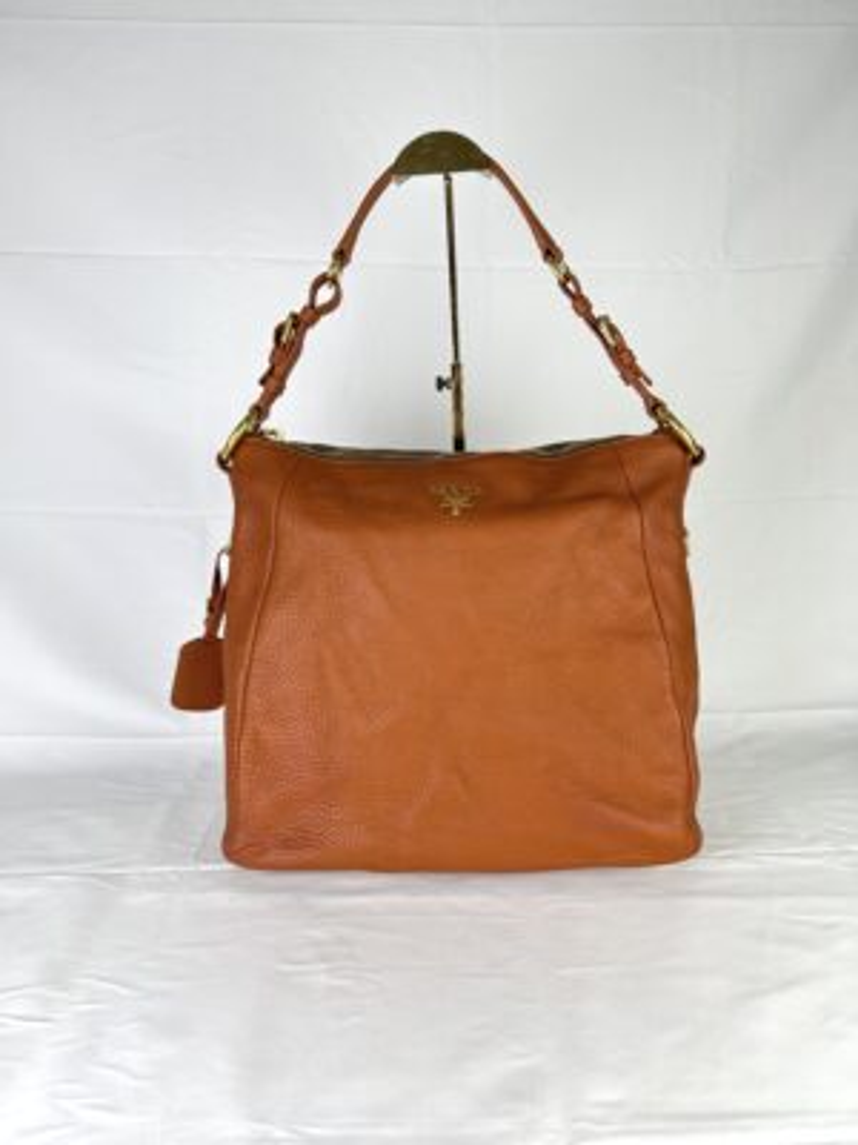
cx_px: 429
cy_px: 572
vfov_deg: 67.3
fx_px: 859
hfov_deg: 53.1
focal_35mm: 26
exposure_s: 1/100
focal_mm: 5.7
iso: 32
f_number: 1.5
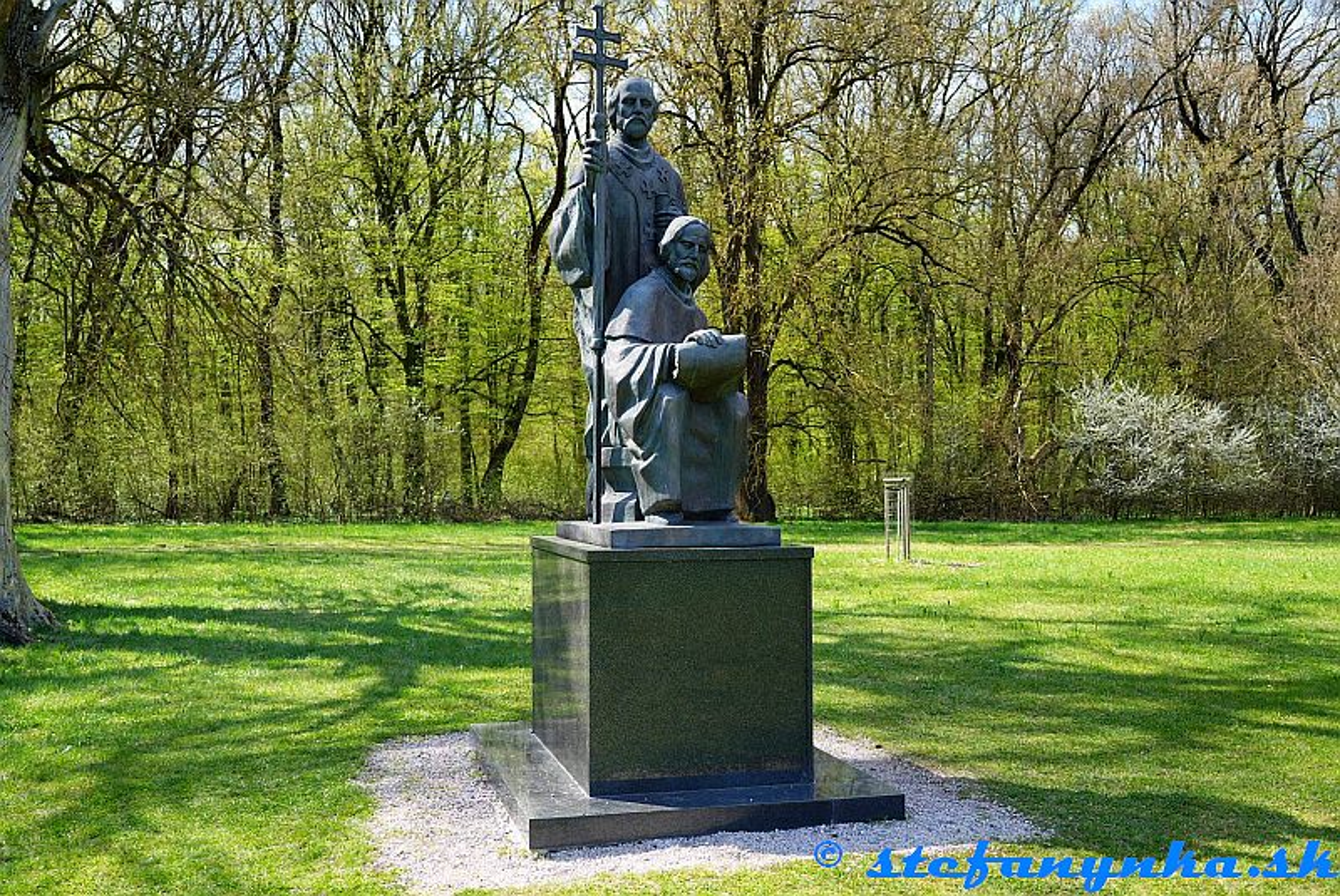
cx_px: 670
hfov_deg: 55.8
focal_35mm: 34
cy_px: 448
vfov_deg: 39.0
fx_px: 1267
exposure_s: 1/80
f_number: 4
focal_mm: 34
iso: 100
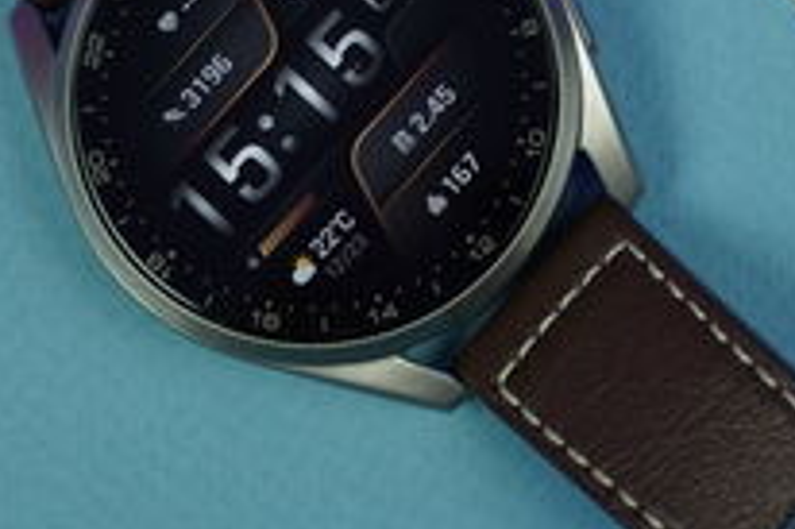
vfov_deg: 8.0
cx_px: 706
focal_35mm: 170
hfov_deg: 12.0
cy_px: -37
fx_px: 3751
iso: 1600
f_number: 7.1
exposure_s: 1/160
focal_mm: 57
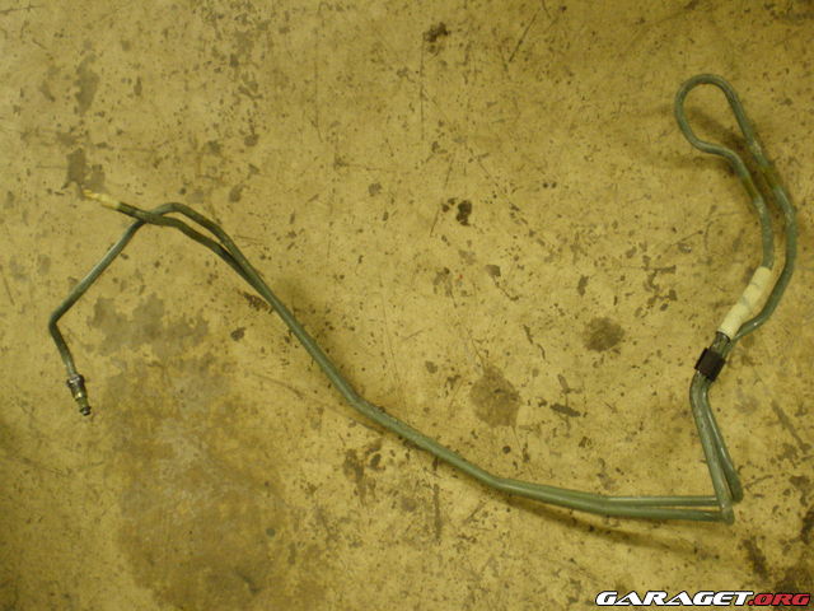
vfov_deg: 37.7
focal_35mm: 38
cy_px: 306
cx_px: 407
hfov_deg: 49.0
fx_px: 894
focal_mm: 6.3
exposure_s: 1/30
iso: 320
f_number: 3.1
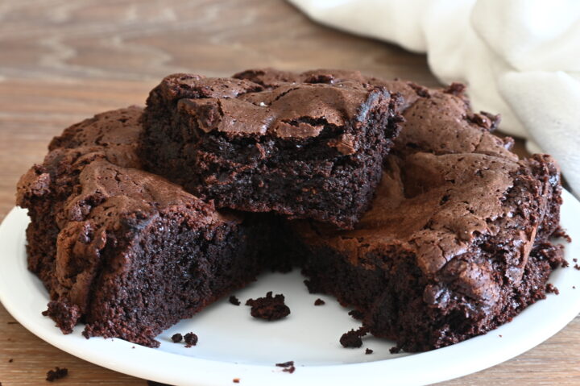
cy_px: 193
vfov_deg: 11.0
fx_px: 1996
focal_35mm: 124
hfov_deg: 16.5
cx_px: 290
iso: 200
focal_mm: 83
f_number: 11
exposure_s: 1/1.6
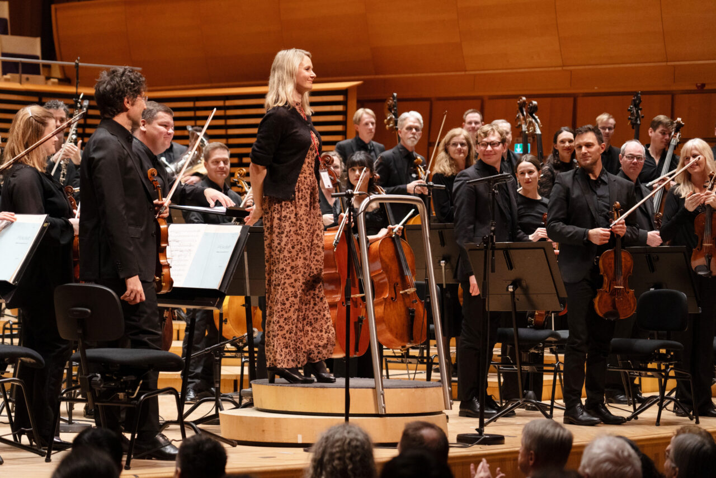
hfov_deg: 19.5
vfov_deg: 13.0
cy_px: 239
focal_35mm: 105
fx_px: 2089
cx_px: 358
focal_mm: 105
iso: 2500
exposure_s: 1/200
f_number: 4
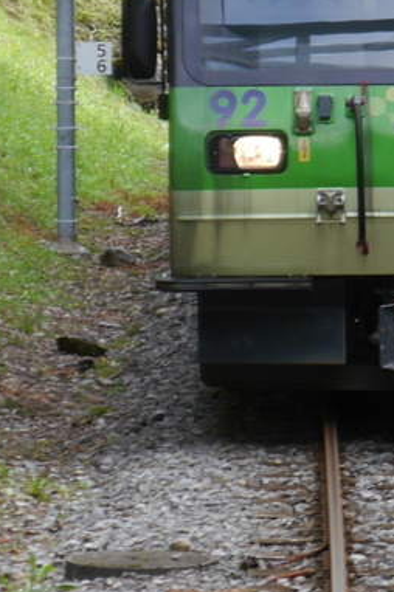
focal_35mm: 229
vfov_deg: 8.9
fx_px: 3766
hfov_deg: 6.0
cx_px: 411
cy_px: 18
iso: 160
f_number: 5.6
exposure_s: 1/100
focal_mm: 42
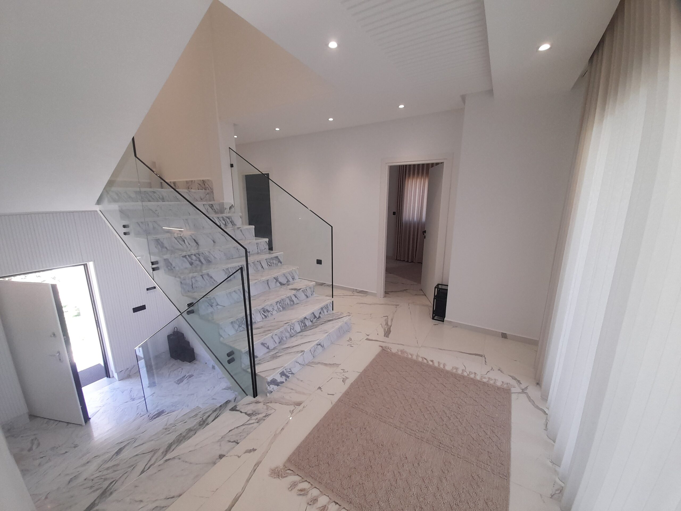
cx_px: 340
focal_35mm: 13
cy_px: 256
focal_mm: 1.42
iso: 50
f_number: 2.2
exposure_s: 1/60
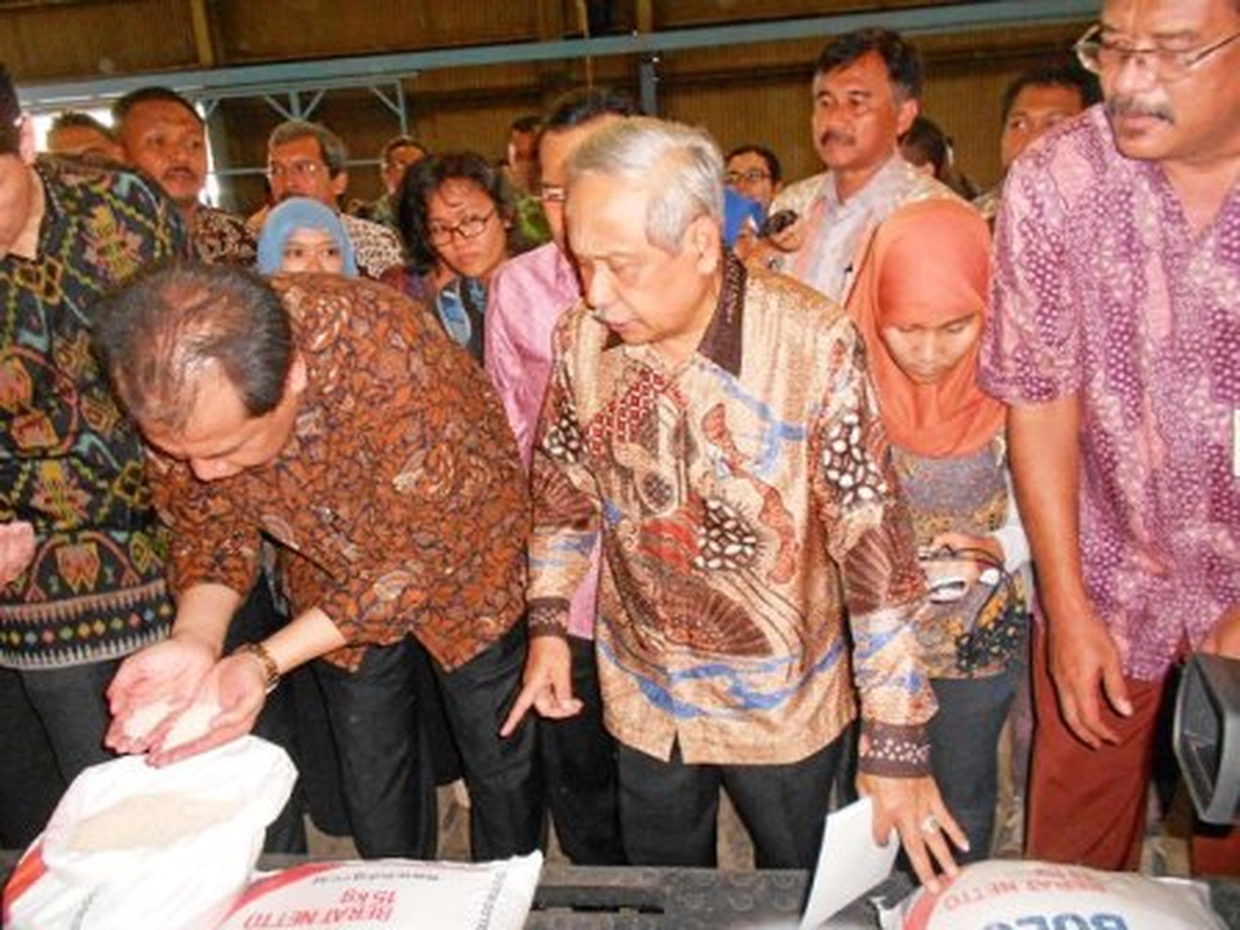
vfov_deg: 53.1
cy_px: 465
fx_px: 931
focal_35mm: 26
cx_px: 620
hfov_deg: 67.3
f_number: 3.2
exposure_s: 1/25
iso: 400
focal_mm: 4.6
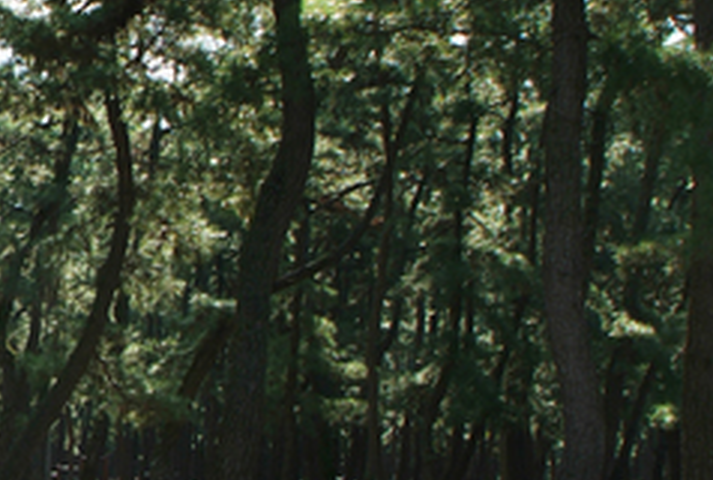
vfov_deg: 15.4
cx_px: -124
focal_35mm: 88
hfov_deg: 21.5
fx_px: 1747
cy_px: 468
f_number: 5.6
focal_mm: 20
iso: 100
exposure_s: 1/90
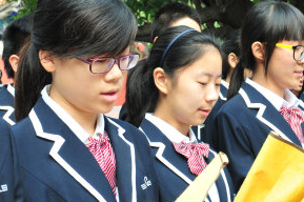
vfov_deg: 15.8
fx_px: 725
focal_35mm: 86
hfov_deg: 23.6
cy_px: 69
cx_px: 183
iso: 500
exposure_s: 1/160
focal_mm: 24
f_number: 6.3
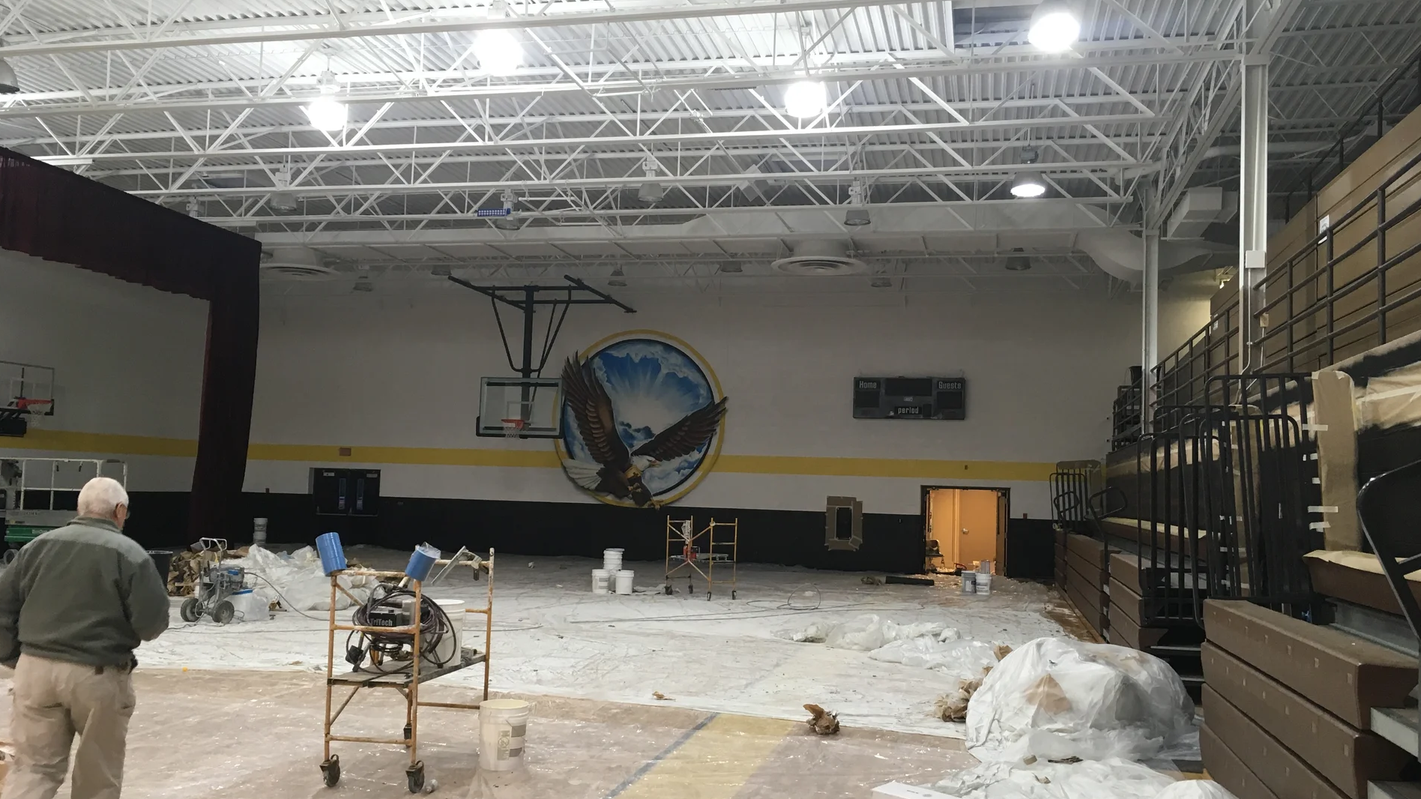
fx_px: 1206
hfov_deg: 61.0
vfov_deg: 36.7
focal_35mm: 32
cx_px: 705
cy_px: 414
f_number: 2.2
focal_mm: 4.15
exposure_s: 1/30
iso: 64
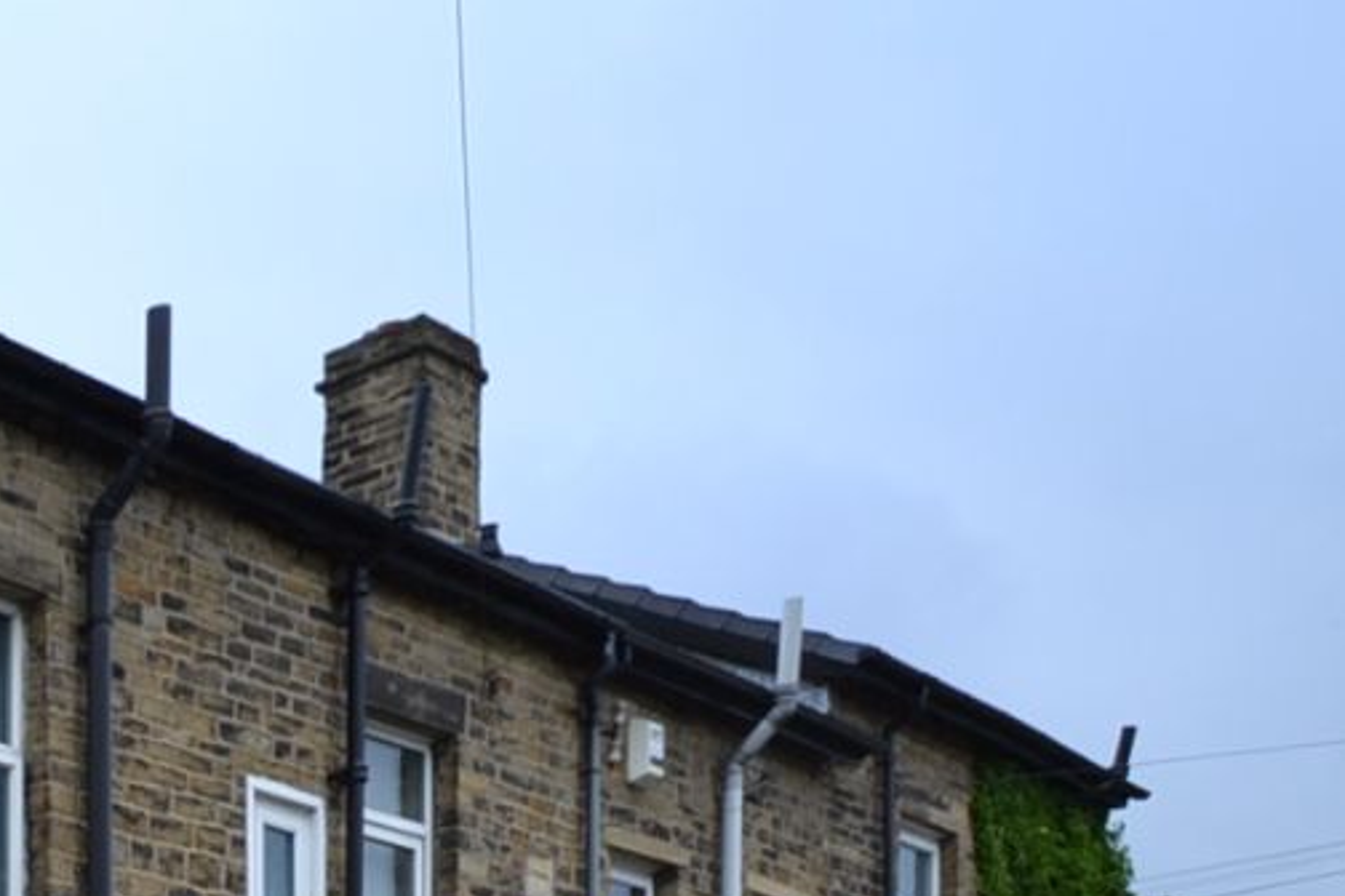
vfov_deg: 18.2
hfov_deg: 24.7
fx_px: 2279
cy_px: 1559
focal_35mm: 61
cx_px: -710
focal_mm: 10
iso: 125
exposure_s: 1/125
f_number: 5.6
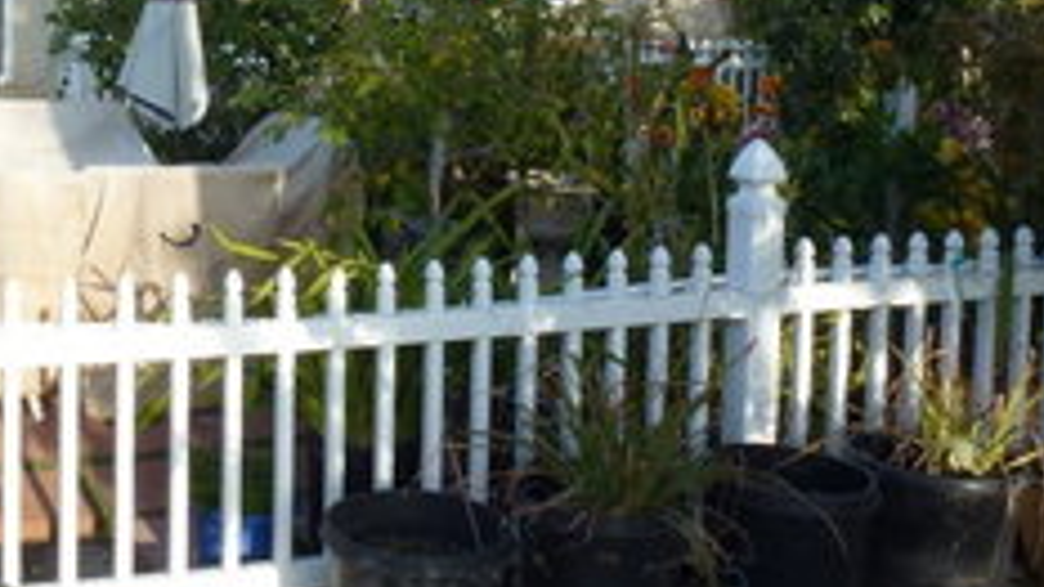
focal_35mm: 48
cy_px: 76
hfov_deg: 40.1
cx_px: 128
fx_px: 1329
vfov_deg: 24.3
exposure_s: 1/60
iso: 100
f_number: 8
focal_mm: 4.3
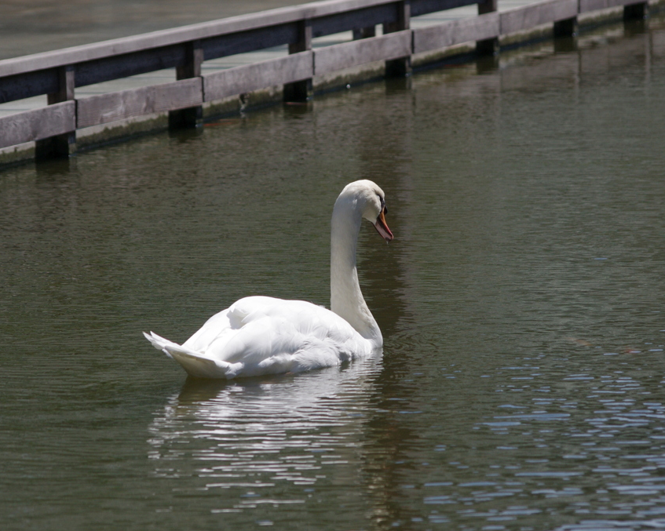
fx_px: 4505
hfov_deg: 8.4
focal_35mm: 229
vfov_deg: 6.8
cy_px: 265
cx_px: 342
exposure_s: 1/1600
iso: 400
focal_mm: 135
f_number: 6.3
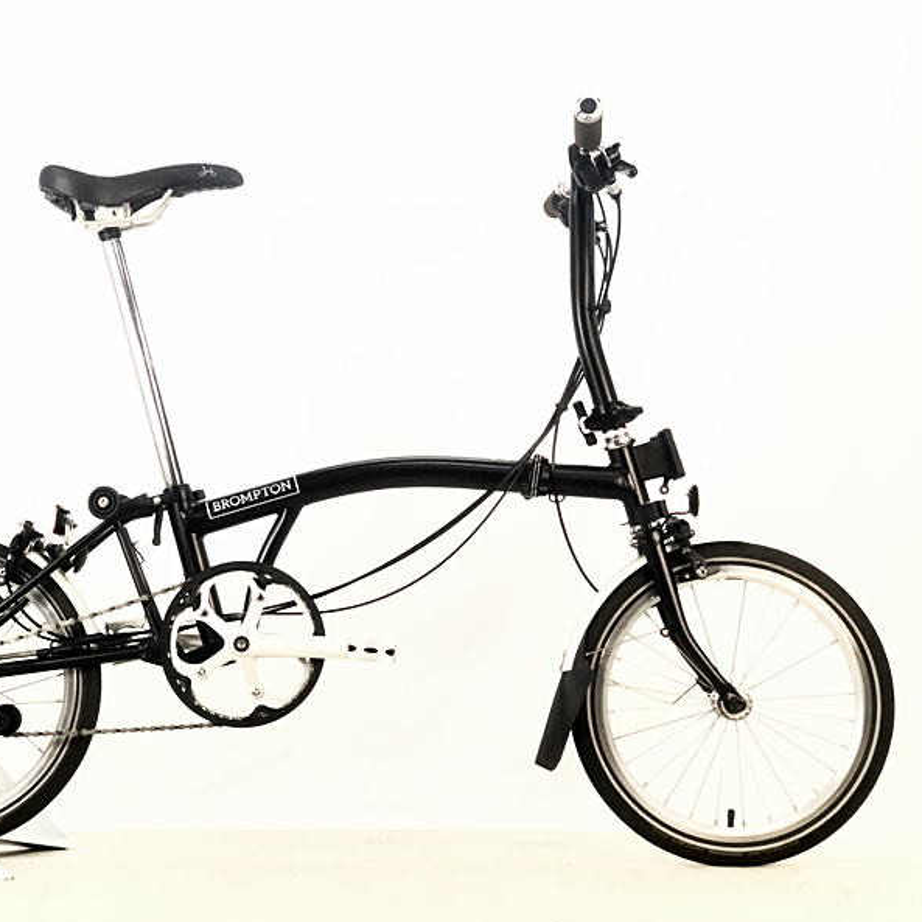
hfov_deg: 27.6
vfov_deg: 27.7
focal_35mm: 62
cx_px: 339
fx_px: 1868
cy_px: 465
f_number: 2.4
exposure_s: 1/50
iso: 100
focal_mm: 6
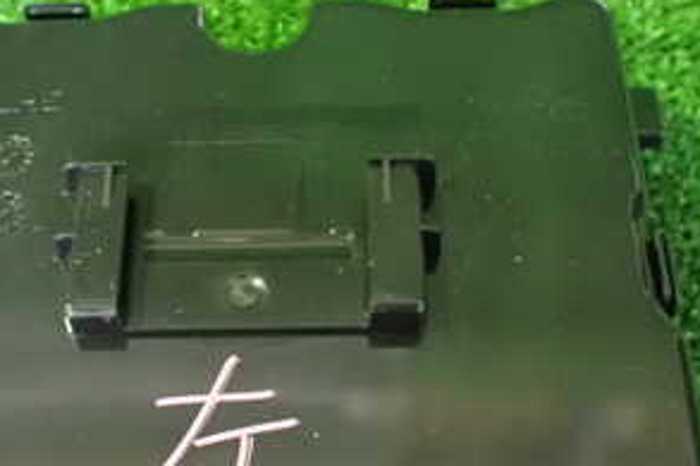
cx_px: 253
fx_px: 1244
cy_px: 296
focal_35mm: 64
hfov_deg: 31.3
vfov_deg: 21.2
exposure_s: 1/25
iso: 1600
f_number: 2.3
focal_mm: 5.4
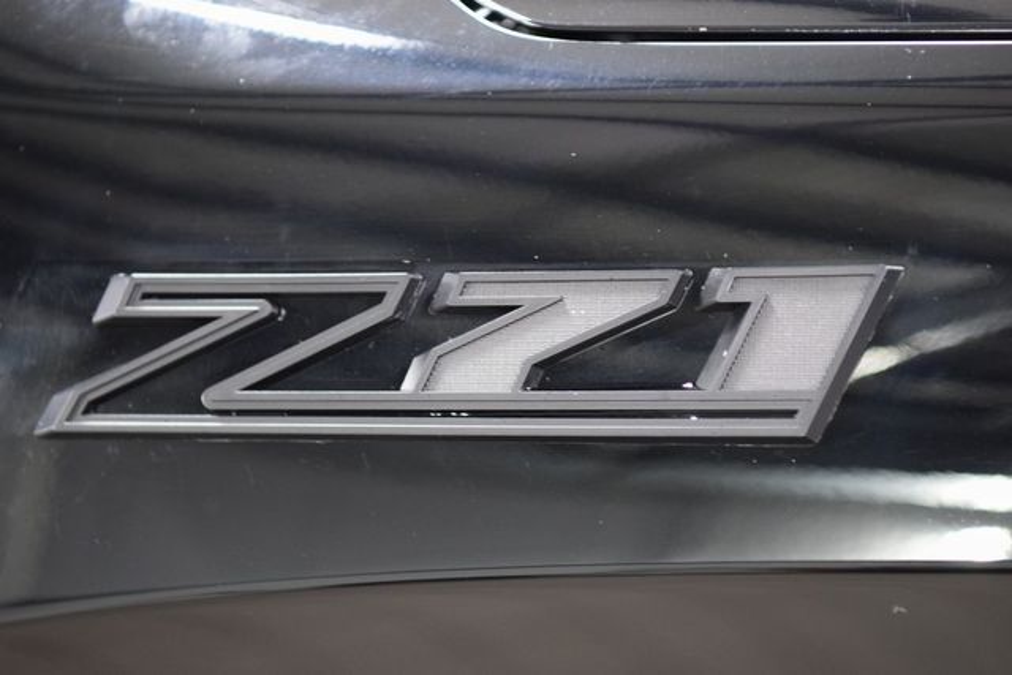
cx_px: 506
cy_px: 338
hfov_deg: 19.5
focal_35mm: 105
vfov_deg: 13.0
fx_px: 2952
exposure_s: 1/20
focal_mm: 70
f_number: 2.8
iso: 1600
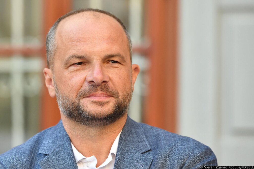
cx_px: 127
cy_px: 84
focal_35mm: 165
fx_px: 1164
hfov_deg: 12.5
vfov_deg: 8.3
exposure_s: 1/640
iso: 720
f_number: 5
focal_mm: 165
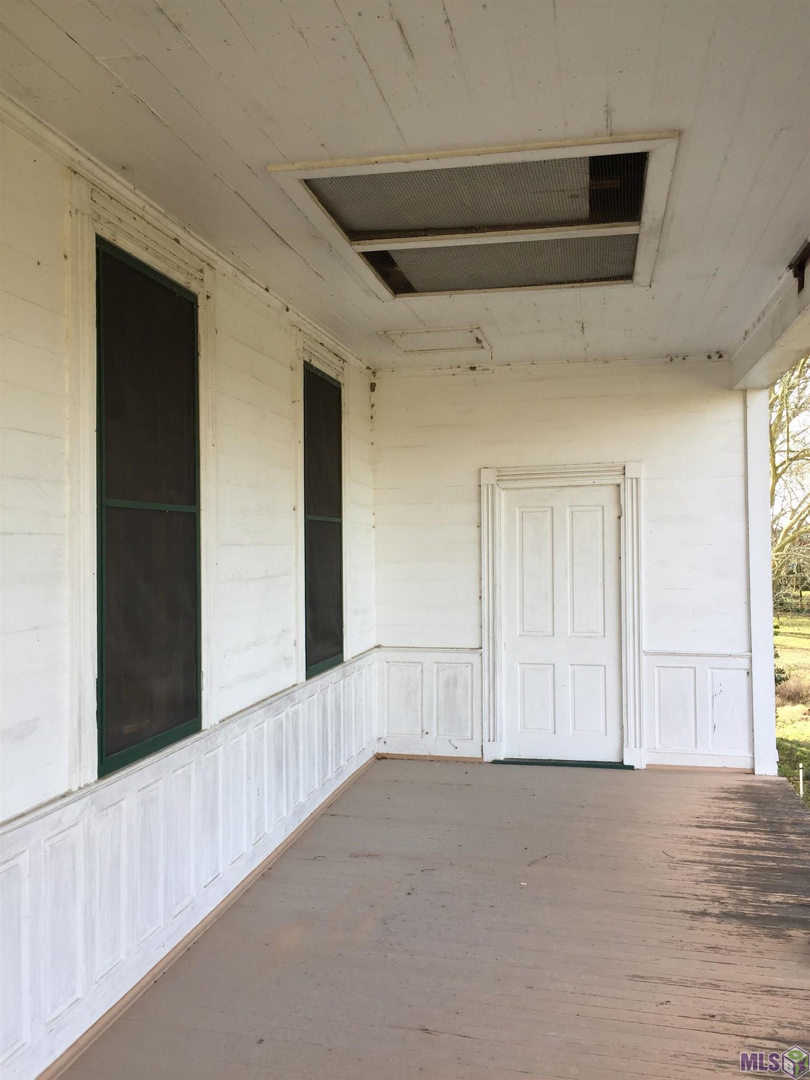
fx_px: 905
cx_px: 405
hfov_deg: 48.2
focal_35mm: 29
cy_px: 540
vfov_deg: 61.7
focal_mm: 4.15
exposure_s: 1/201
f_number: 2.2
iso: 32
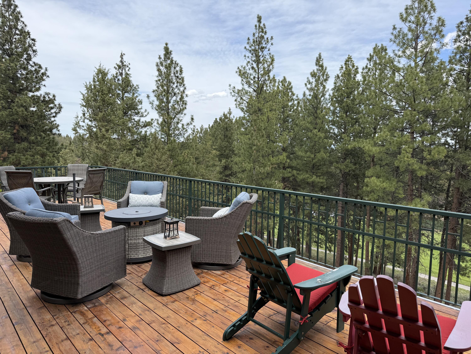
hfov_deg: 71.6
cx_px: 236
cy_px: 177
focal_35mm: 24
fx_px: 327
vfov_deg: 56.8
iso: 80
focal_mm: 6.76
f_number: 1.78
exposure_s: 1/2907
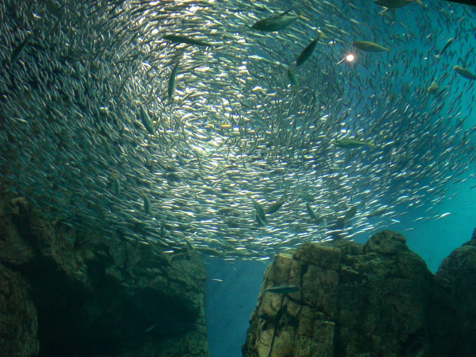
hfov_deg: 49.0
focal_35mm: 38
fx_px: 523
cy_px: 178
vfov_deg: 37.7
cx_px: 238
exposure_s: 1/15
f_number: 3.1
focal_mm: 6.3
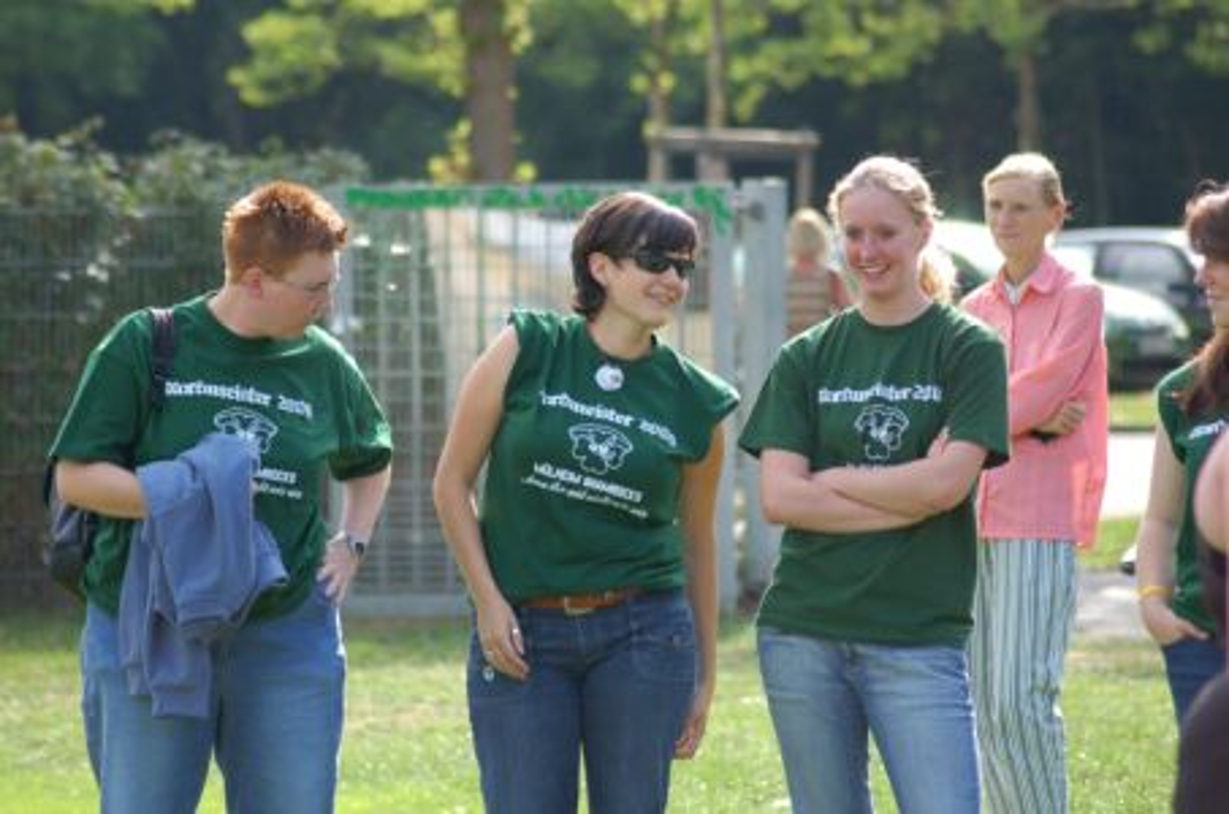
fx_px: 6899
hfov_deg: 10.2
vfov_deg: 6.8
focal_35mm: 202
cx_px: 614
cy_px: 407
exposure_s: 1/640
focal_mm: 135
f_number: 4.5
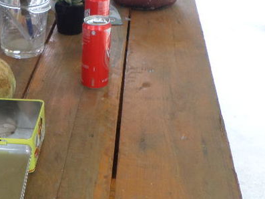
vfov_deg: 23.3
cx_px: 0
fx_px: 482
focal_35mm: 63
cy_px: 120
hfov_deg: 28.8
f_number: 2.5
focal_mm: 4.5
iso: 80
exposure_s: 1/45
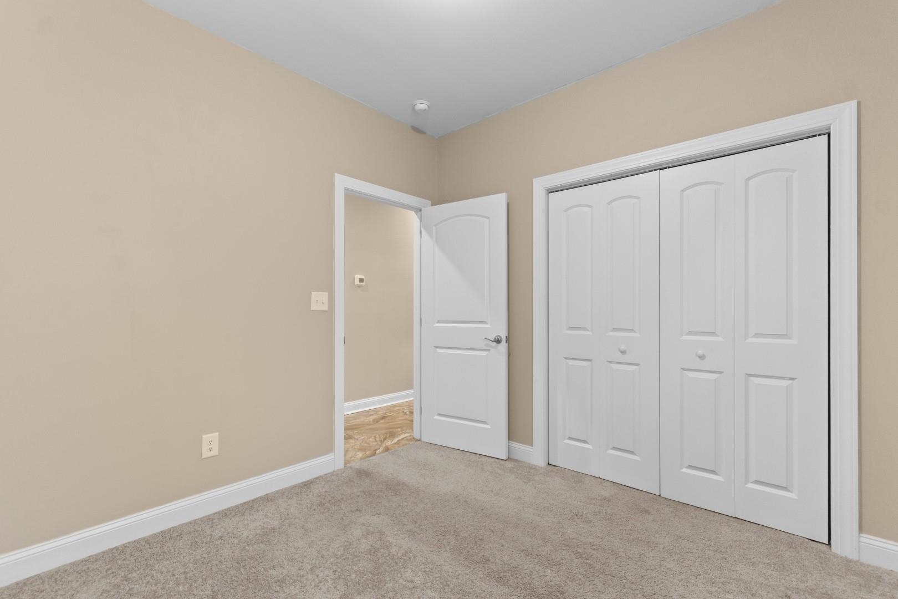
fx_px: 374
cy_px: 300
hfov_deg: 100.4
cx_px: 449
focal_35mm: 15
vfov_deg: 77.3
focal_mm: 10
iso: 100
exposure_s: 1/2
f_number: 4.5
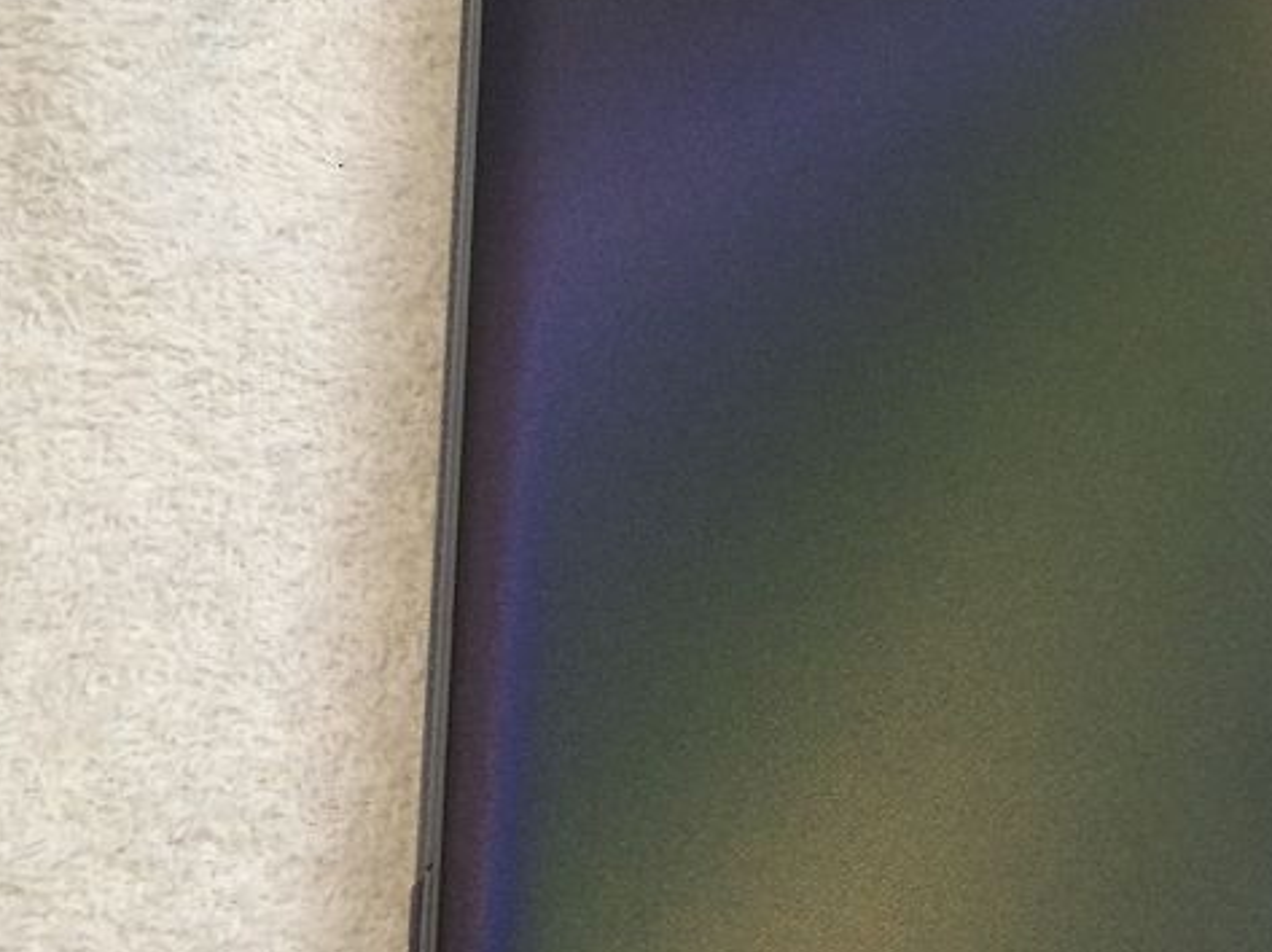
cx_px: 1291
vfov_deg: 22.3
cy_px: 196
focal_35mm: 65
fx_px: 2387
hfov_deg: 28.0
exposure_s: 1/33
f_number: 2.2
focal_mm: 4.12
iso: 200
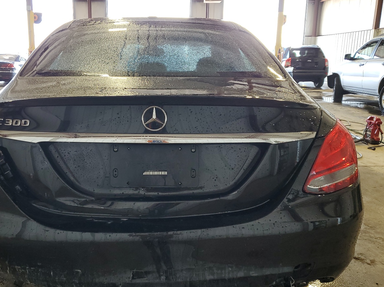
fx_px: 388
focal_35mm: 35
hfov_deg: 52.2
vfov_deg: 40.6
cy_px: 155
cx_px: 150
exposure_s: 1/60.2
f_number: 1.5
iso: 64
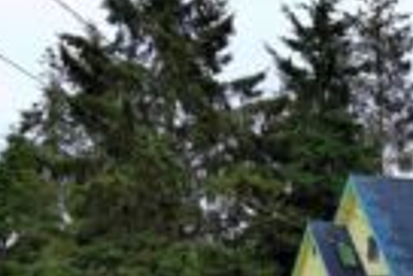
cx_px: 422
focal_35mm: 85
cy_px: 393
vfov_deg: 15.1
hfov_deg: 22.8
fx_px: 976
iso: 100
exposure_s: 1/328
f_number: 2.8
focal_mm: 10.57
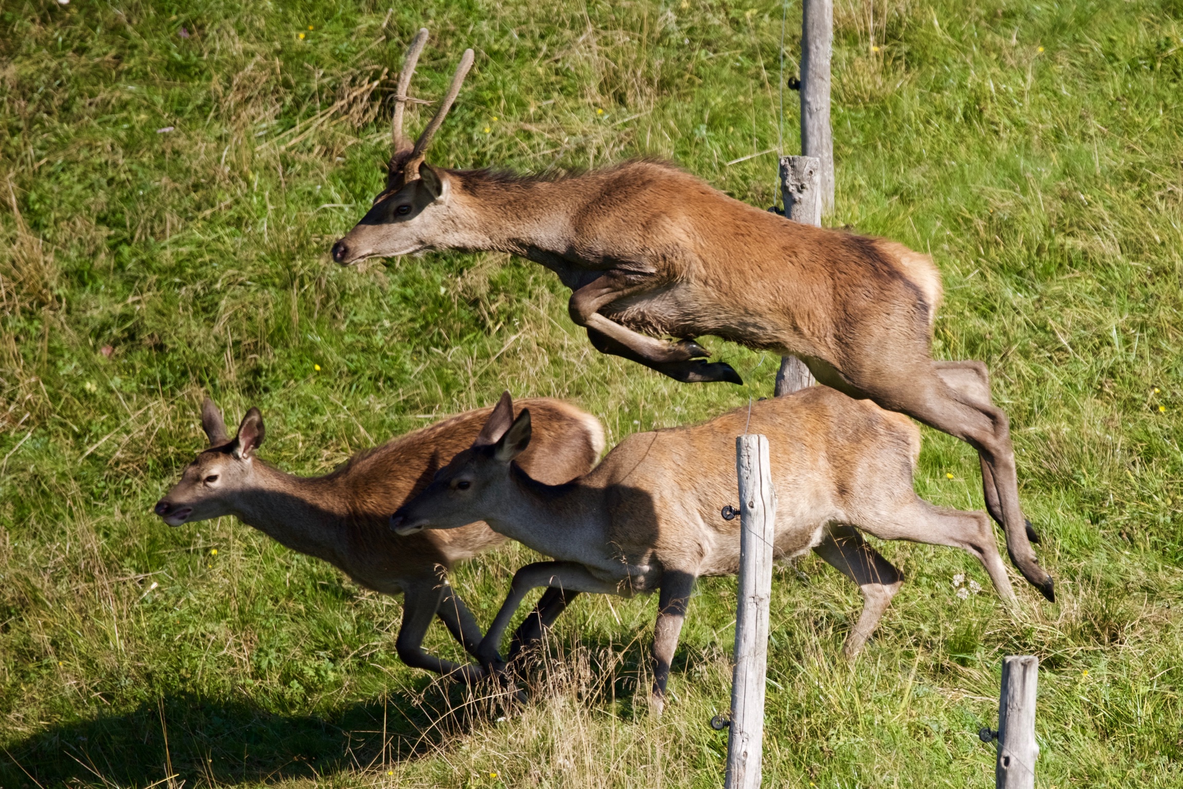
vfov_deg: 2.3
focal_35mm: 600
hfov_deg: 3.4
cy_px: 394
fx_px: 19723
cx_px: 592
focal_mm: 600
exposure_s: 1/1250
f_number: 6.3
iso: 640
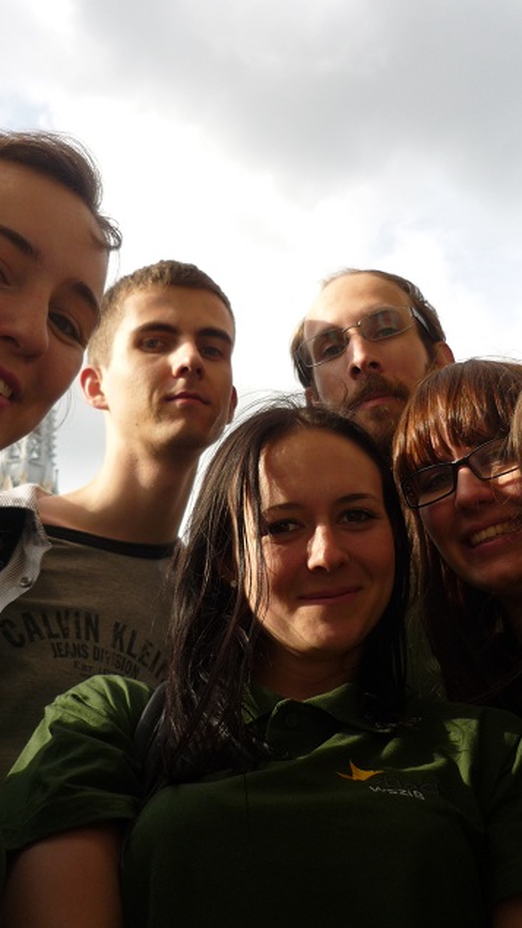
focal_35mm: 37
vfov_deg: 54.0
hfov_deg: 31.9
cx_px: 297
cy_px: 463
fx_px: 911
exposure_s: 1/500
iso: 100
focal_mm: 5.5
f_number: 2.8
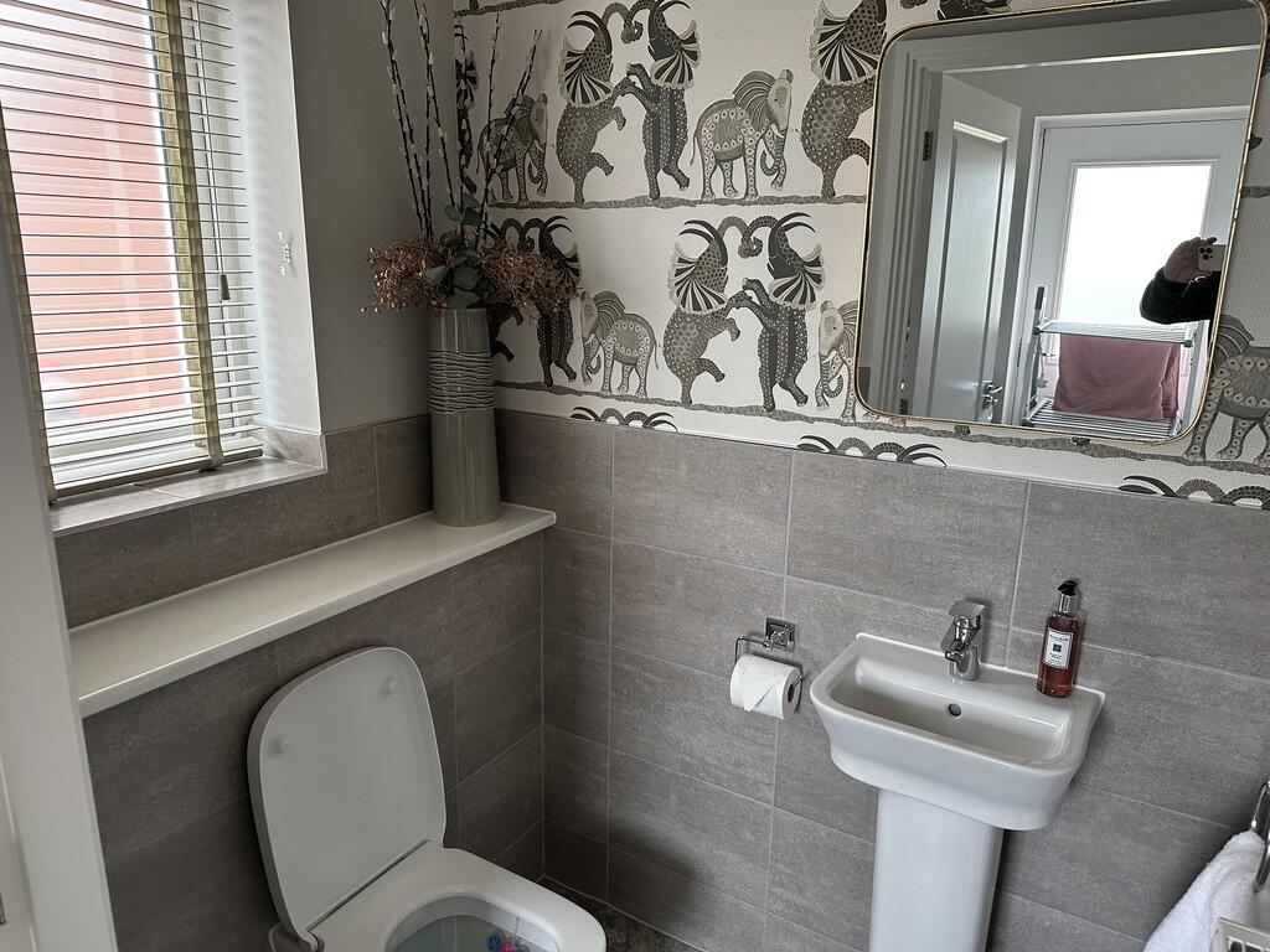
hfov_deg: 71.6
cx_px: 635
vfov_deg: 56.8
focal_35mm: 24
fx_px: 881
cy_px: 476
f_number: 1.78
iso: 200
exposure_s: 1/121
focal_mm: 6.86
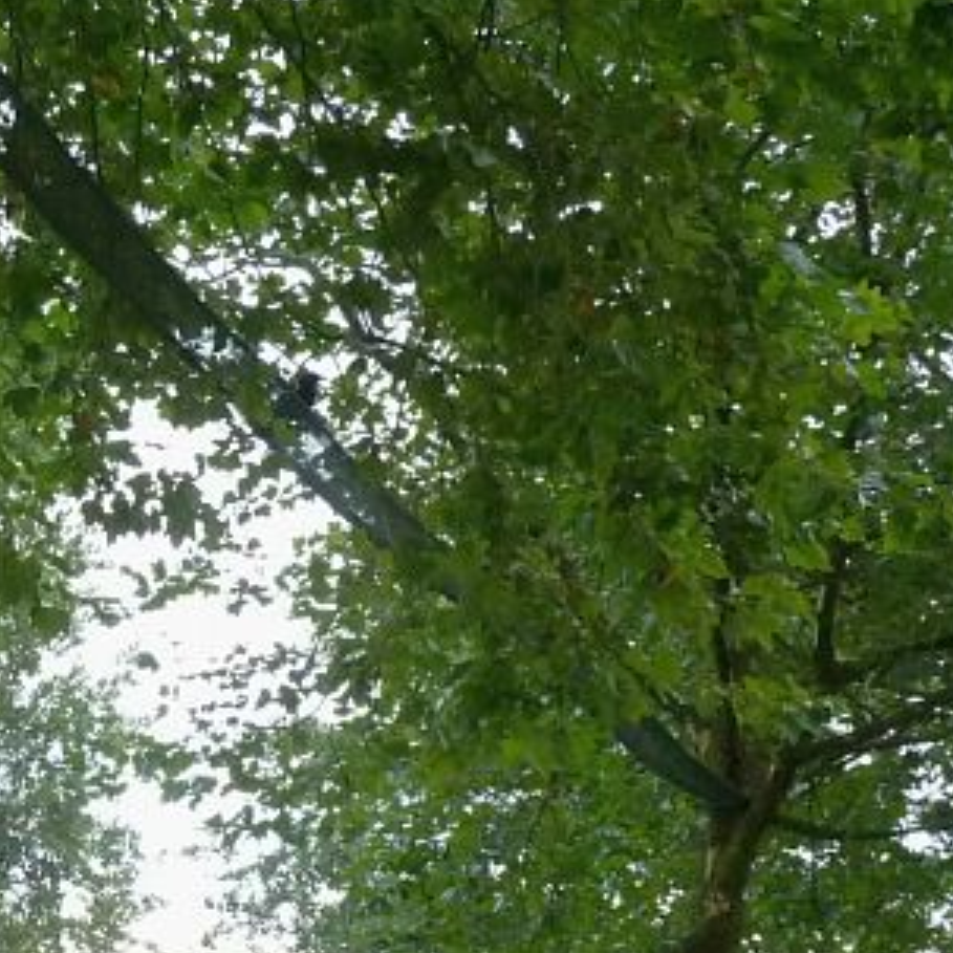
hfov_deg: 13.5
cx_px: -261
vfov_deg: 13.7
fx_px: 3893
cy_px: 1011
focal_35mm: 125
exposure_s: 1/125
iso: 320
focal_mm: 6.9
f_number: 3.7
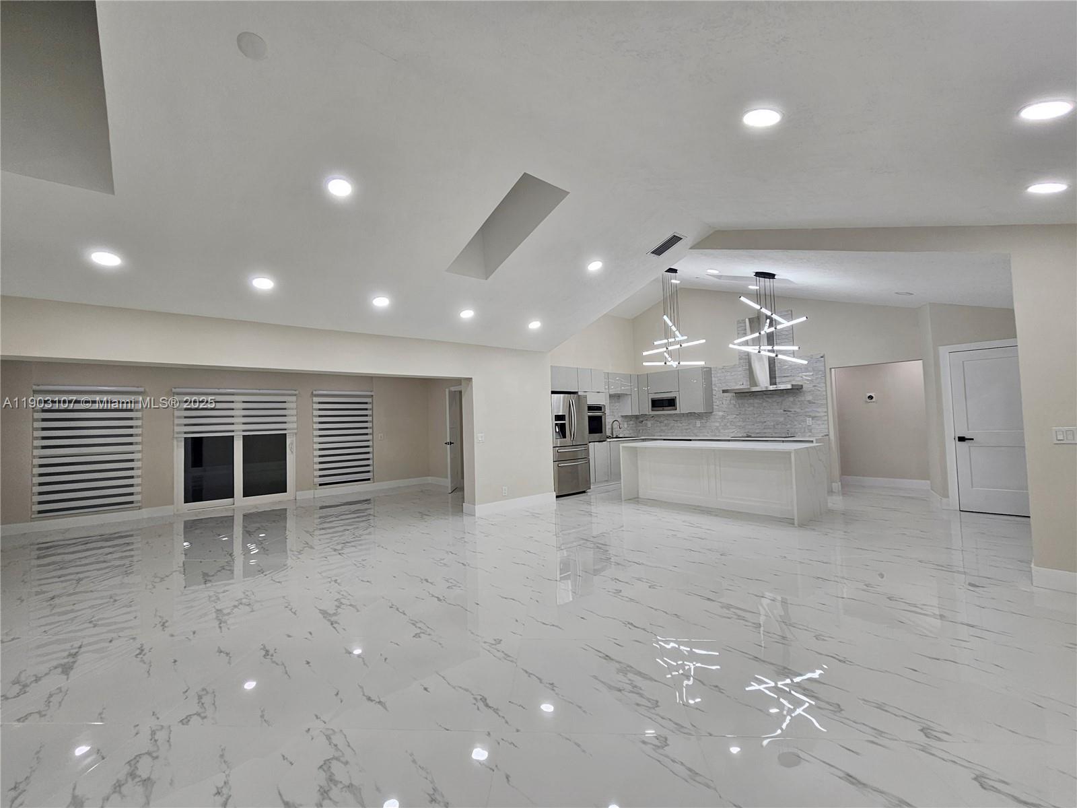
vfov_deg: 89.9
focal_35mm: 13
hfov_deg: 106.2
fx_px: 404
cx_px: 538
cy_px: 404
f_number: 2.2
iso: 50
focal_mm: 2.2
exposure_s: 1/60
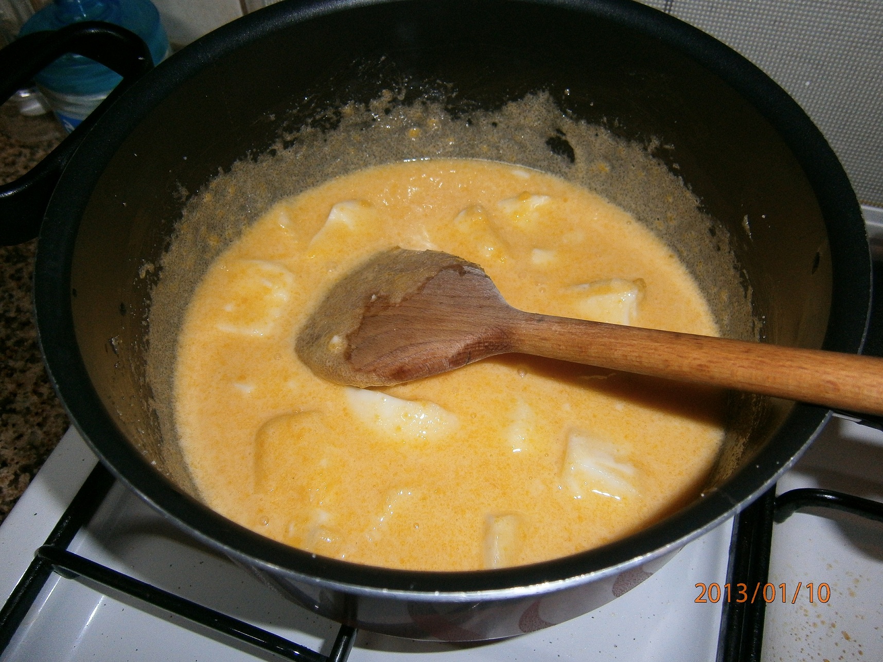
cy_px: 331
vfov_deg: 53.1
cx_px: 442
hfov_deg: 67.3
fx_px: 663
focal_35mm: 26
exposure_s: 1/30
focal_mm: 4.7
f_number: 2.8
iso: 125
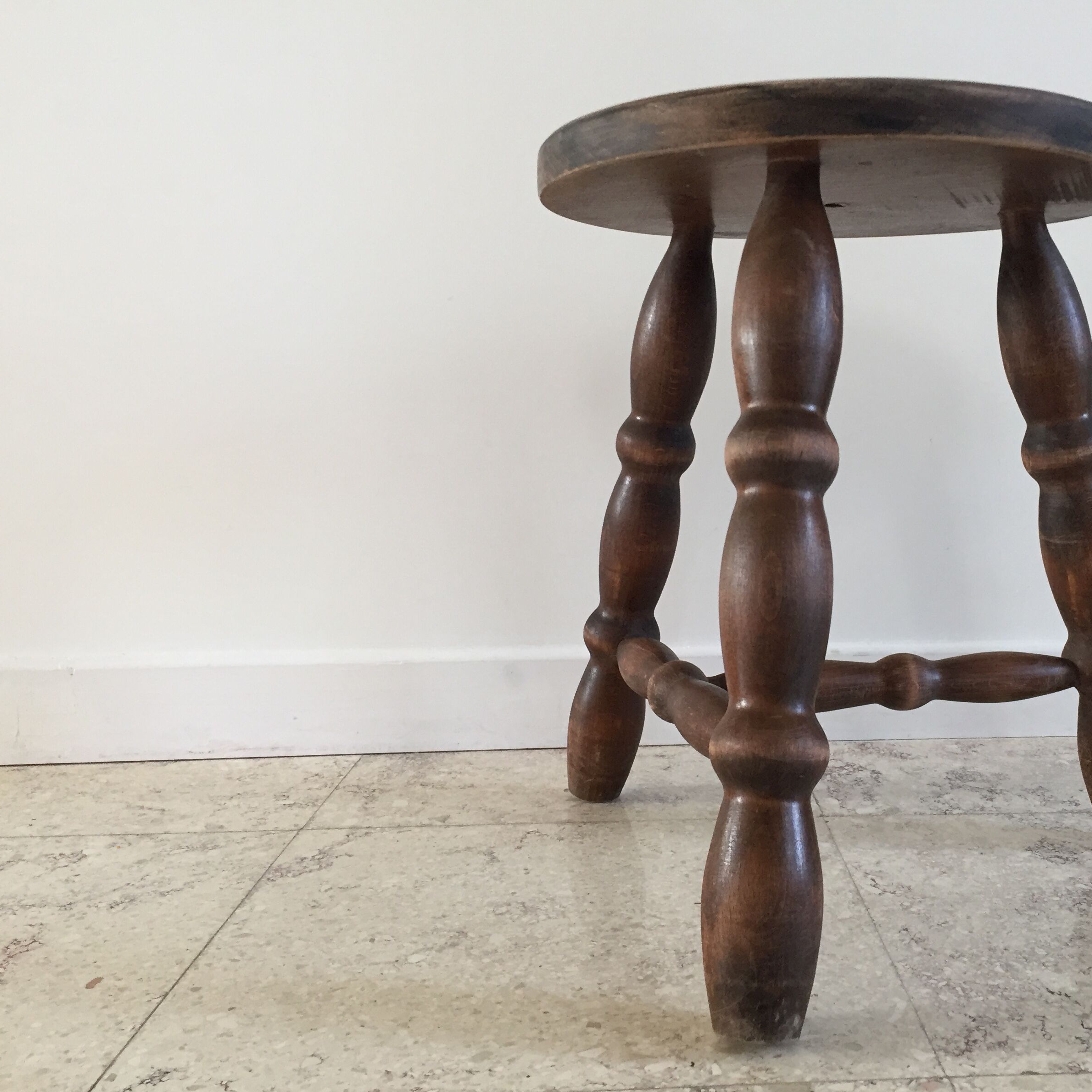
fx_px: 1249
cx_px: 743
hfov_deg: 46.4
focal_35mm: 35
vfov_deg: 47.2
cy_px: 557
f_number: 2.2
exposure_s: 1/33
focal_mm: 4.15
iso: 80
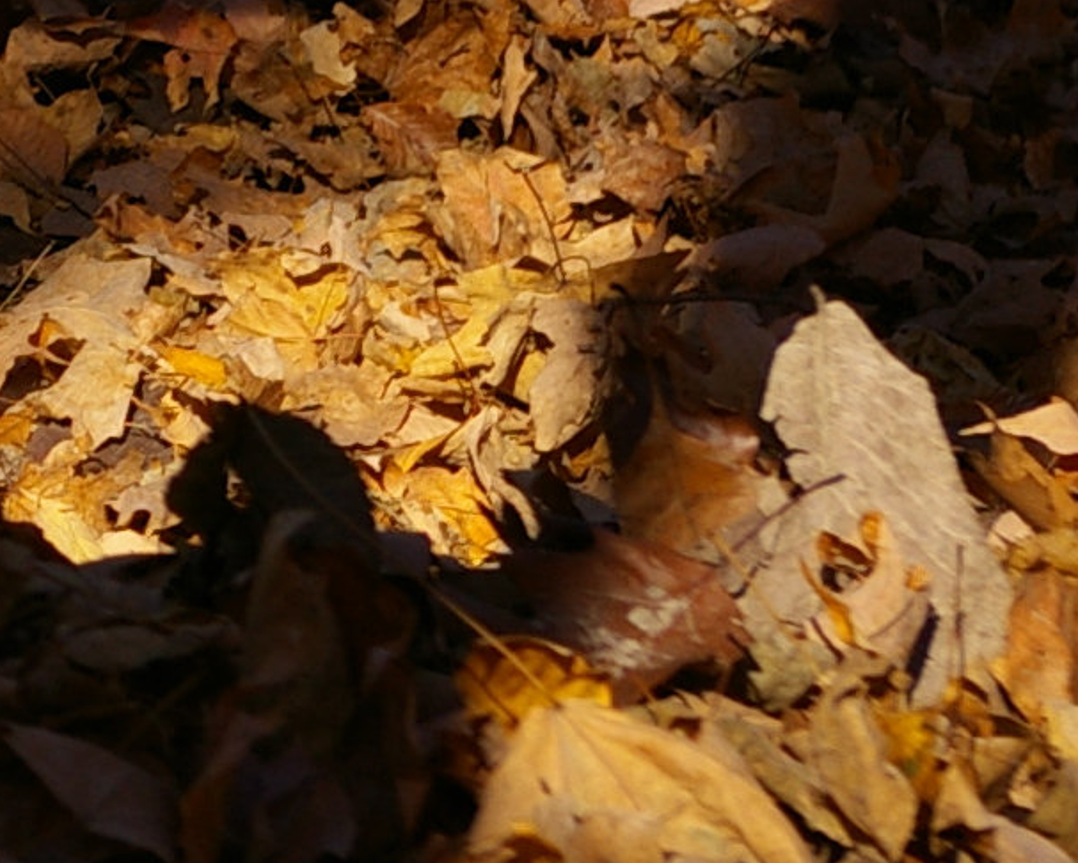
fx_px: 12234
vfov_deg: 4.0
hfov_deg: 4.9
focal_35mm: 383
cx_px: -1446
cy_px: -556
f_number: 10
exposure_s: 1/320
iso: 200
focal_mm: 55
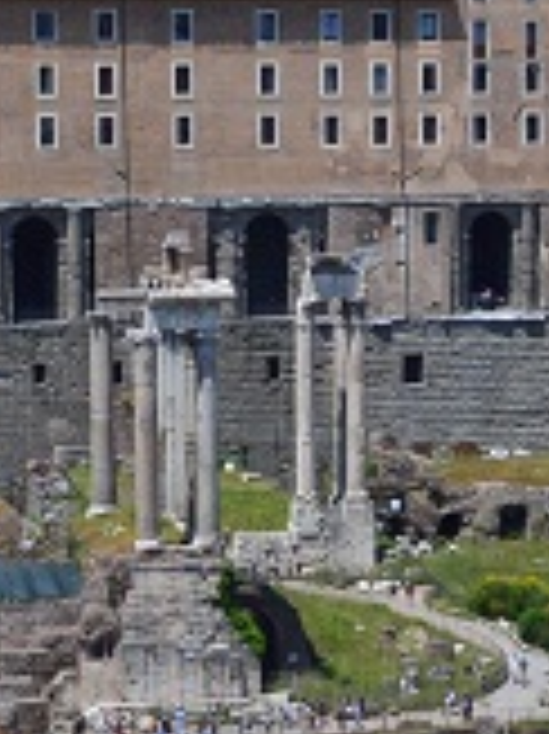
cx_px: 740
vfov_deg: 11.2
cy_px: 567
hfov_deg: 8.3
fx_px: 3727
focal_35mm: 176
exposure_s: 1/500
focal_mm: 22
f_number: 11
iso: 360
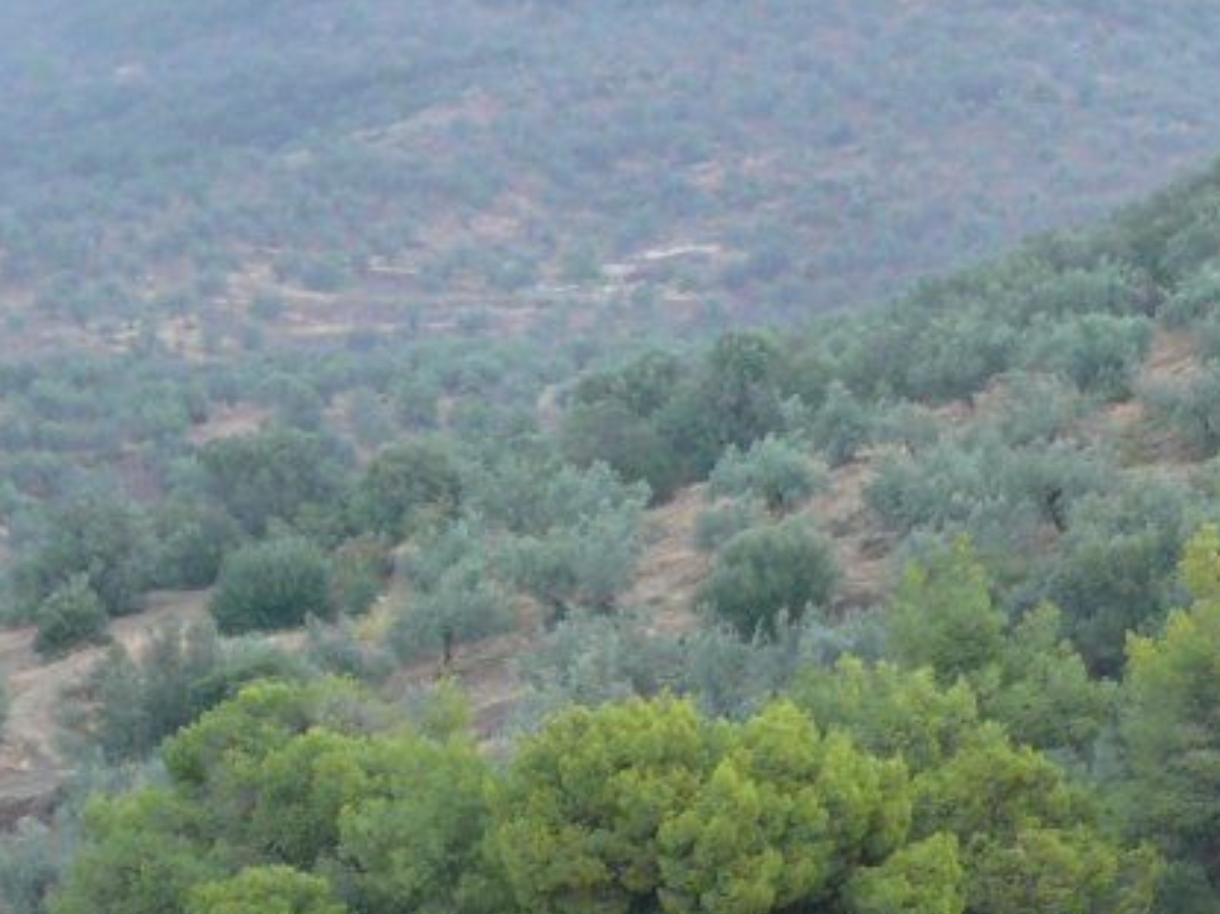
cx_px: 1586
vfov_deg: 11.5
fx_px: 4369
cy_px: 1355
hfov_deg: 15.2
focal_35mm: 124
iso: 100
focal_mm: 7.4
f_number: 2.8
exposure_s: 1/30
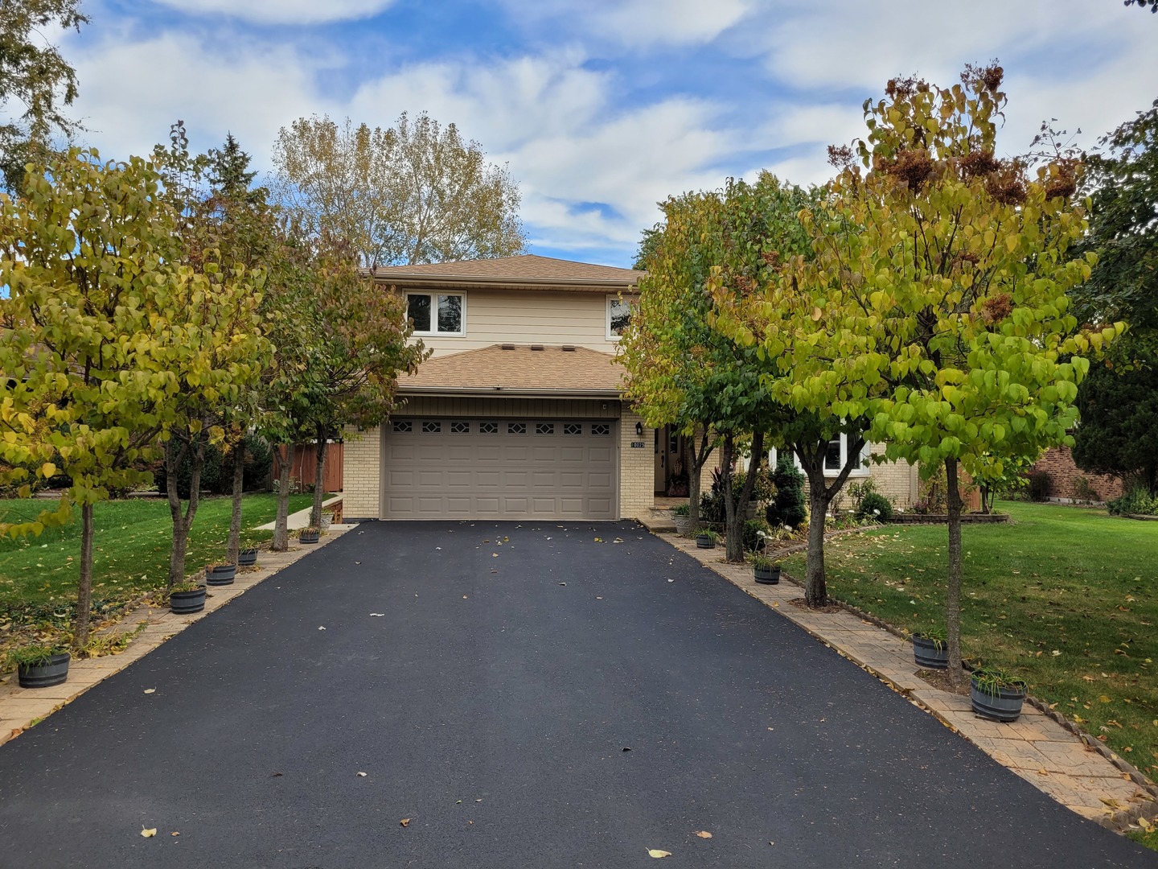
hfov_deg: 67.3
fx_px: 870
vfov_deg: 53.1
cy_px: 434
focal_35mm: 26
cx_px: 579
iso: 40
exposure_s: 1/1173
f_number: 1.8
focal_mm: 5.4
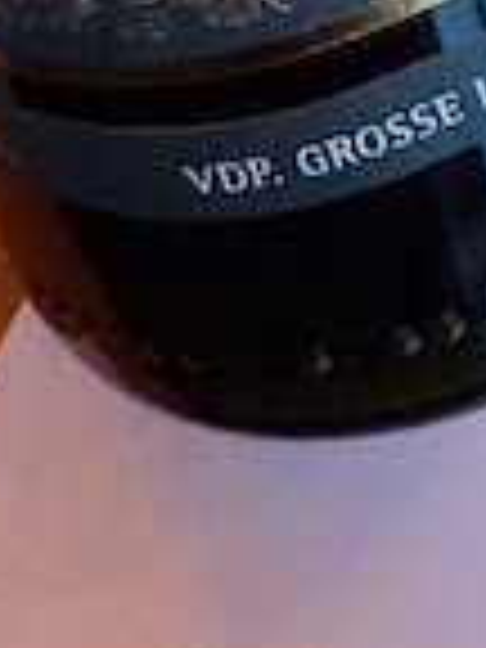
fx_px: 2078
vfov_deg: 14.2
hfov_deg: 13.2
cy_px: -724
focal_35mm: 111
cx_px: 441
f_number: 2.2
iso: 500
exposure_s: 1/50
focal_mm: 2.22
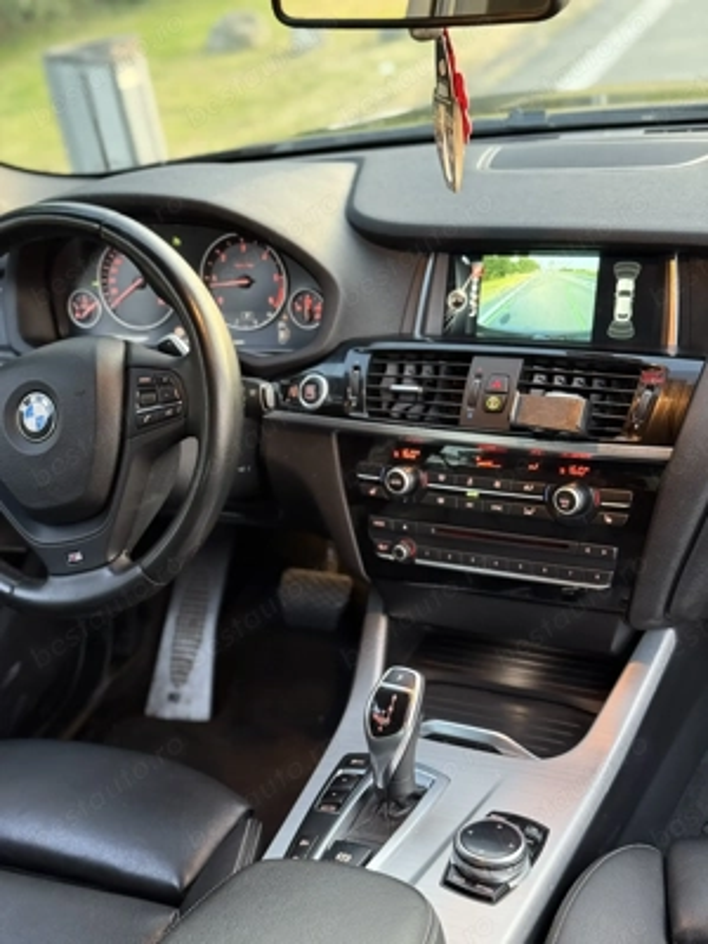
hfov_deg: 30.3
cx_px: 354
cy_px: 472
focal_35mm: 48
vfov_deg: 39.7
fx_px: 1309
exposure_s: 1/38
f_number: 1.78
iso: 320
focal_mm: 6.76
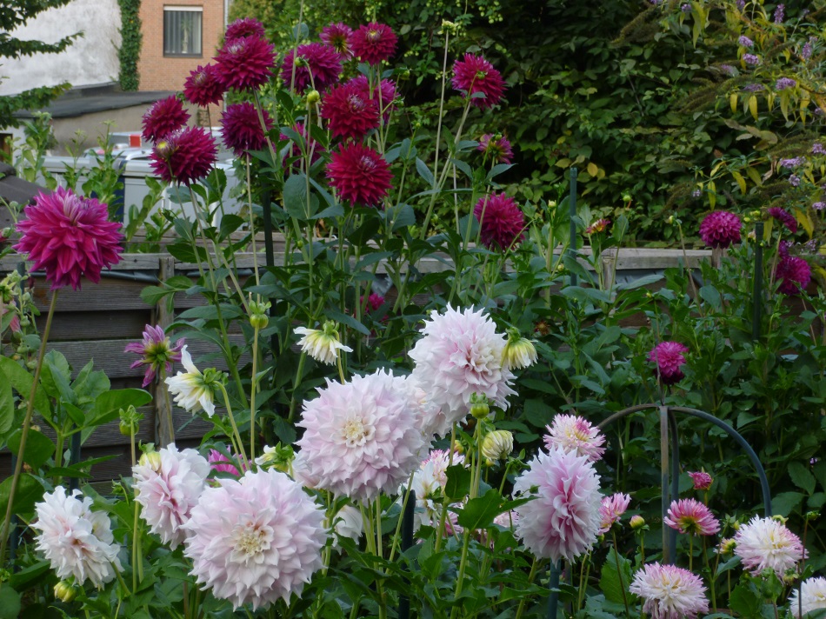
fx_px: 2386
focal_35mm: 100
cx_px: 413
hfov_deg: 19.6
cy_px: 310
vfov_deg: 14.8
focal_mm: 17.8
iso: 100
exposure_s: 1/40
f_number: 5.3
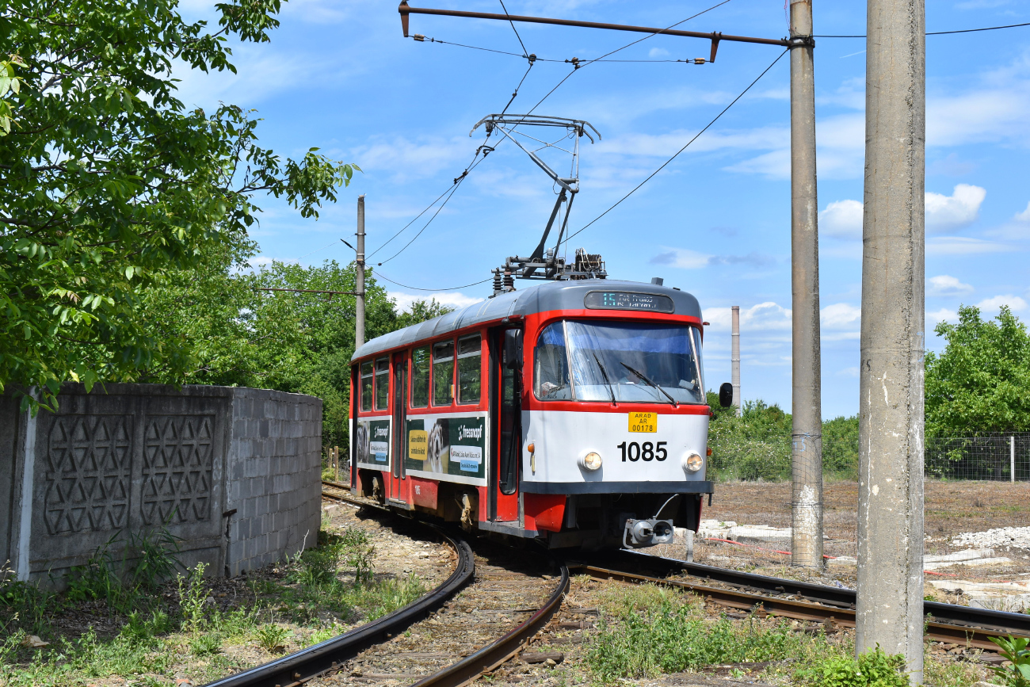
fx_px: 1502
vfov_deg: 25.8
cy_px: 344
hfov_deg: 37.8
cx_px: 515
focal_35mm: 52
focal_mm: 35
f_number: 10
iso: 200
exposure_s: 1/400
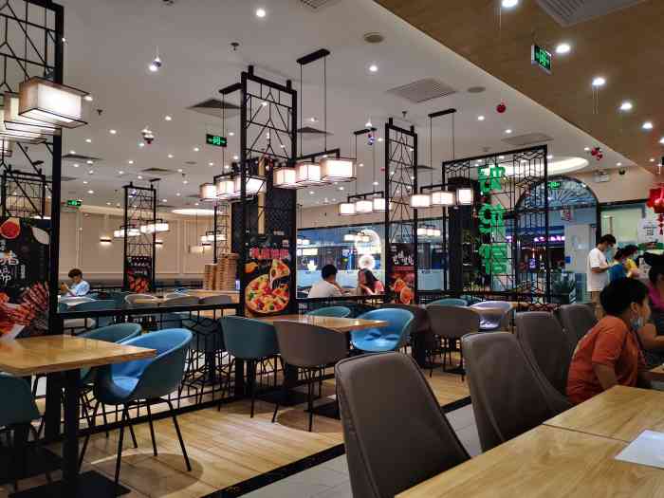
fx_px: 518
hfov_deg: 65.3
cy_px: 249
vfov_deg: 51.4
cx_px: 332
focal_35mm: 27
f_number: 1.8
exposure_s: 1/100
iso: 160
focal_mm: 4.75
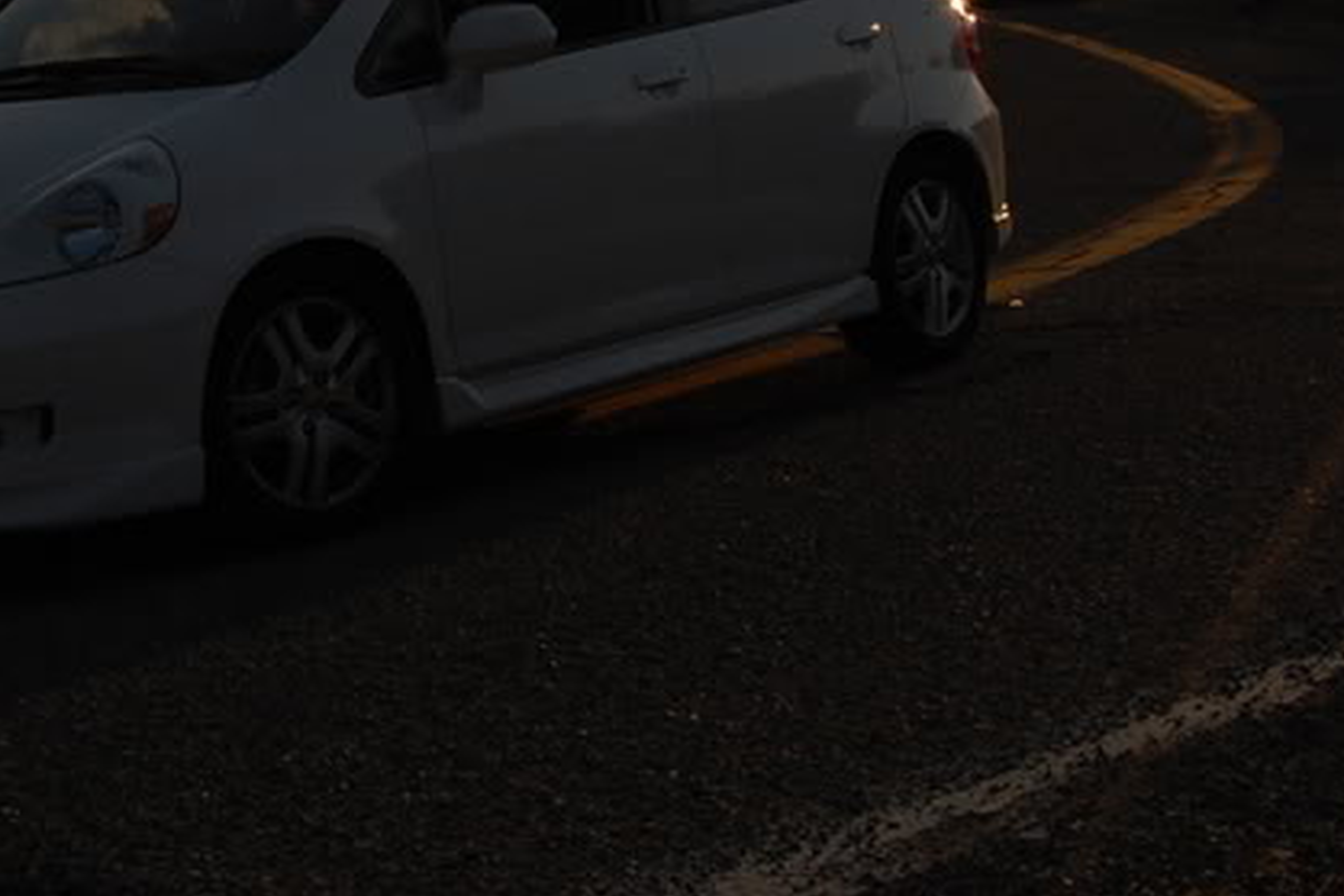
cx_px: 251
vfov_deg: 19.4
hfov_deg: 28.6
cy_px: 81
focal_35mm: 69
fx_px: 2576
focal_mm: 24
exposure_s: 1/640
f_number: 22
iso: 400
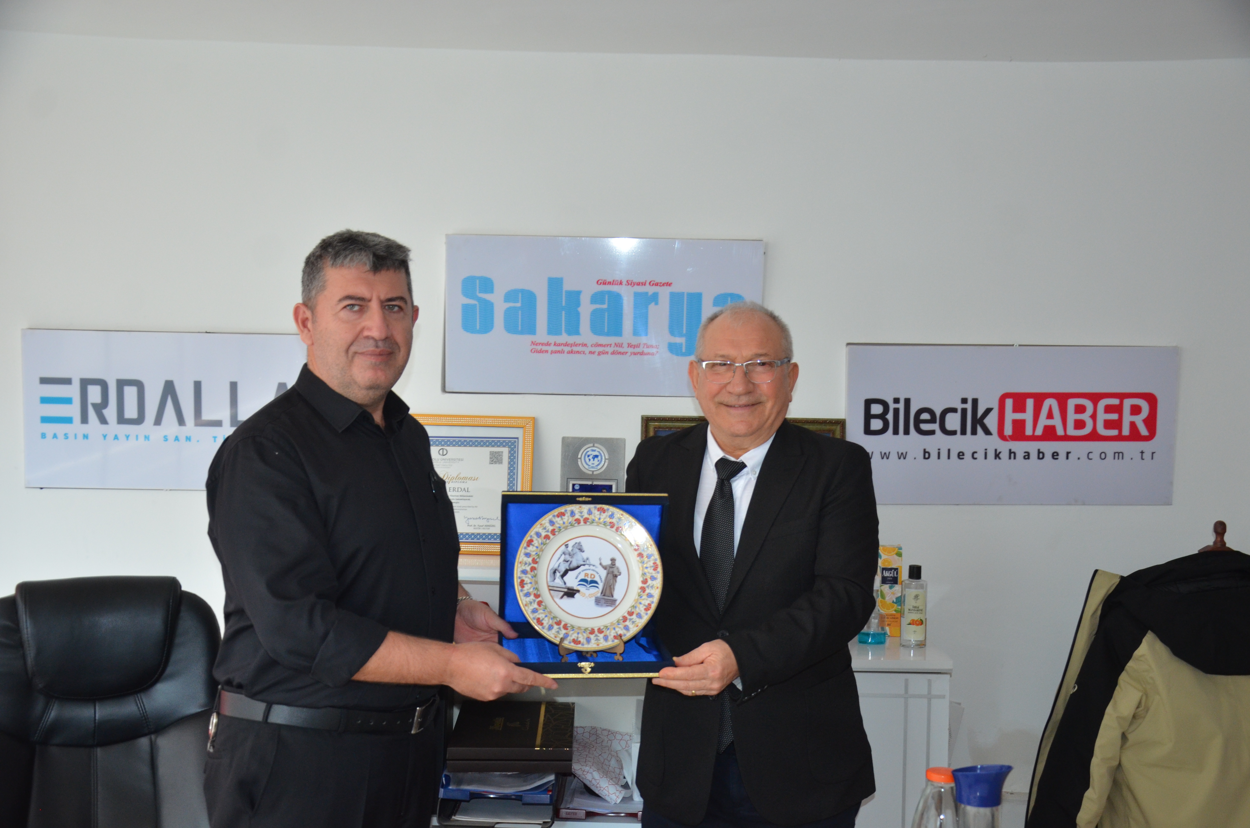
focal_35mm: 39
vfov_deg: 34.1
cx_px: 625
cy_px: 414
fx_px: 1351
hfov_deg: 49.6
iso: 800
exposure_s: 1/60
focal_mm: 26
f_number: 4
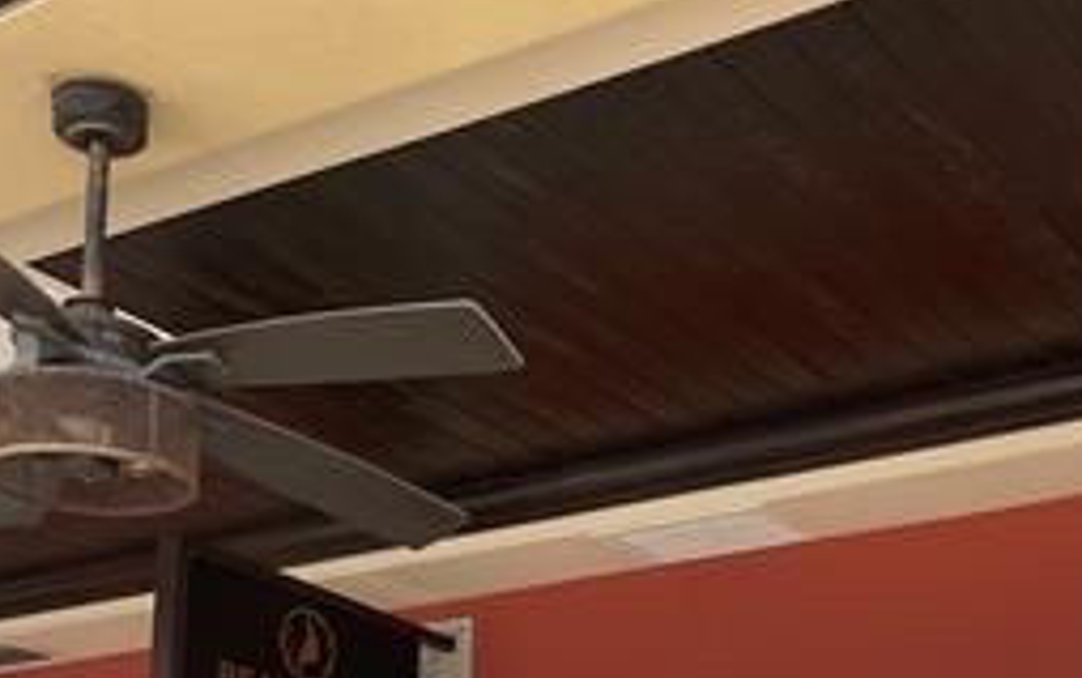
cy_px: 938
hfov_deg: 30.7
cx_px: 873
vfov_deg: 18.3
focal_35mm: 65
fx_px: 1918
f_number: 1.6
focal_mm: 5.1
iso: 32
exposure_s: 1/186
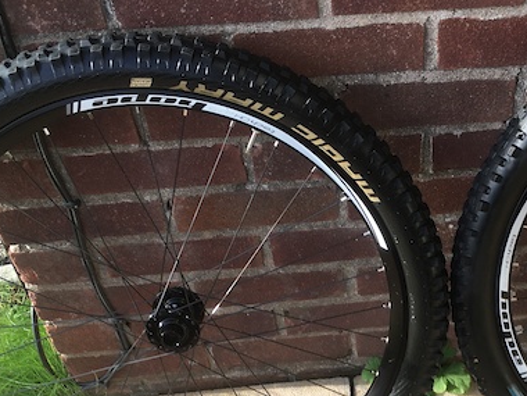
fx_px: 929
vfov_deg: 23.4
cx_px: 417
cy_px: 361
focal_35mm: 61
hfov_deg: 30.9
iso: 25
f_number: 2.2
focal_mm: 4.15
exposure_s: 1/172
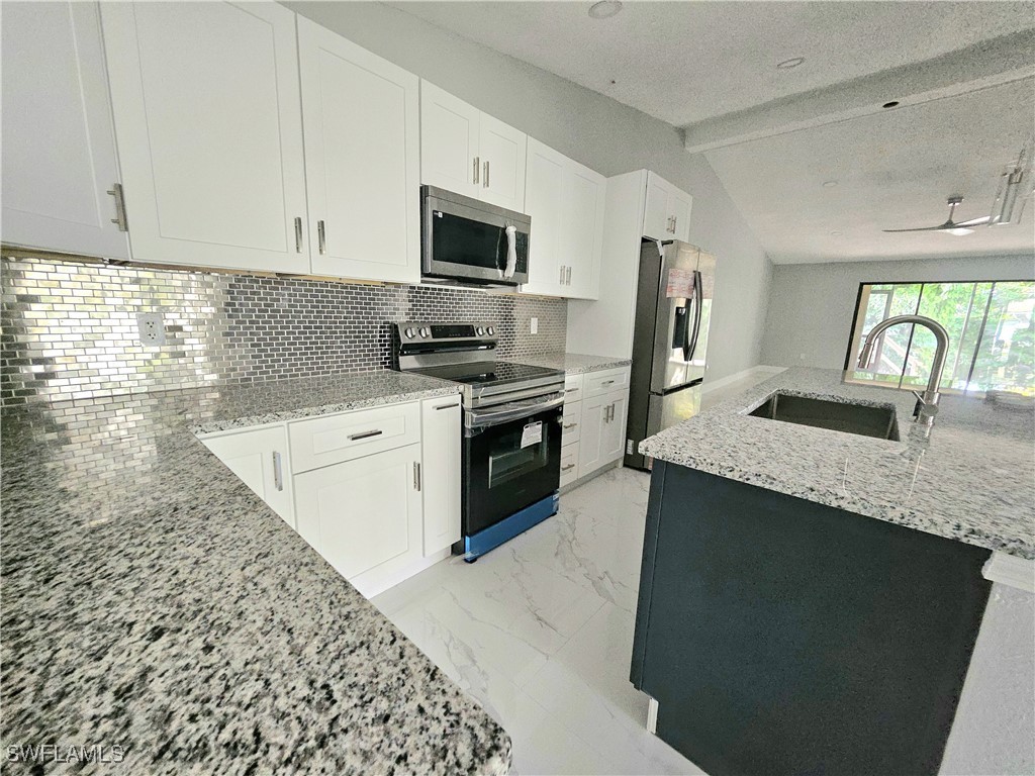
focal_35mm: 13
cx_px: 518
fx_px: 389
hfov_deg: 106.2
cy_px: 388
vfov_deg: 89.9
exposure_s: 1/40
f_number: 2.2
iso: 320
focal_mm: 1.74
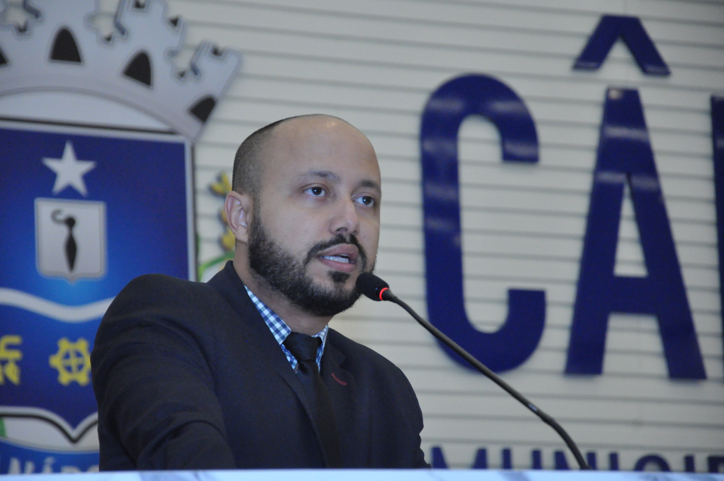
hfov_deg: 13.1
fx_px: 3164
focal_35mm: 158
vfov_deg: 8.7
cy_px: 240
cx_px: 362
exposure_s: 1/160
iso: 3200
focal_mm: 105
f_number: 5.6
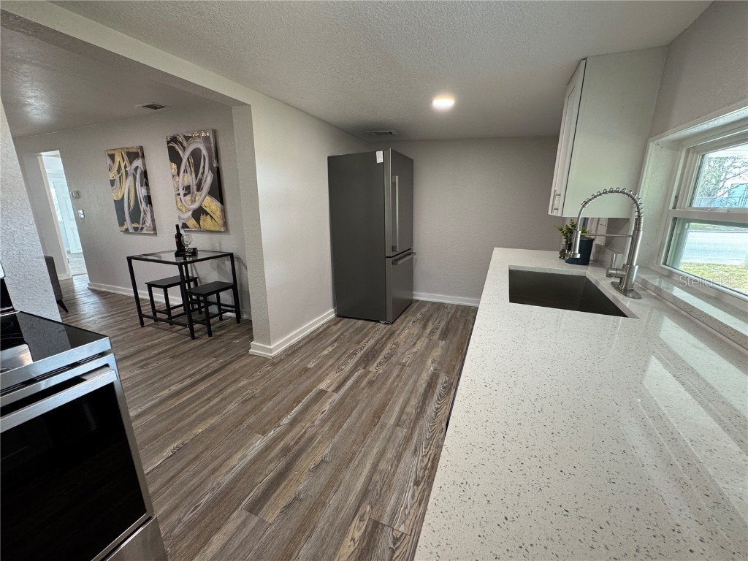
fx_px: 303
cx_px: 374
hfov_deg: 102.1
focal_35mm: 14
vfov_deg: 85.7
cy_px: 280
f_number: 2.2
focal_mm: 2.22
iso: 160
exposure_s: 1/60
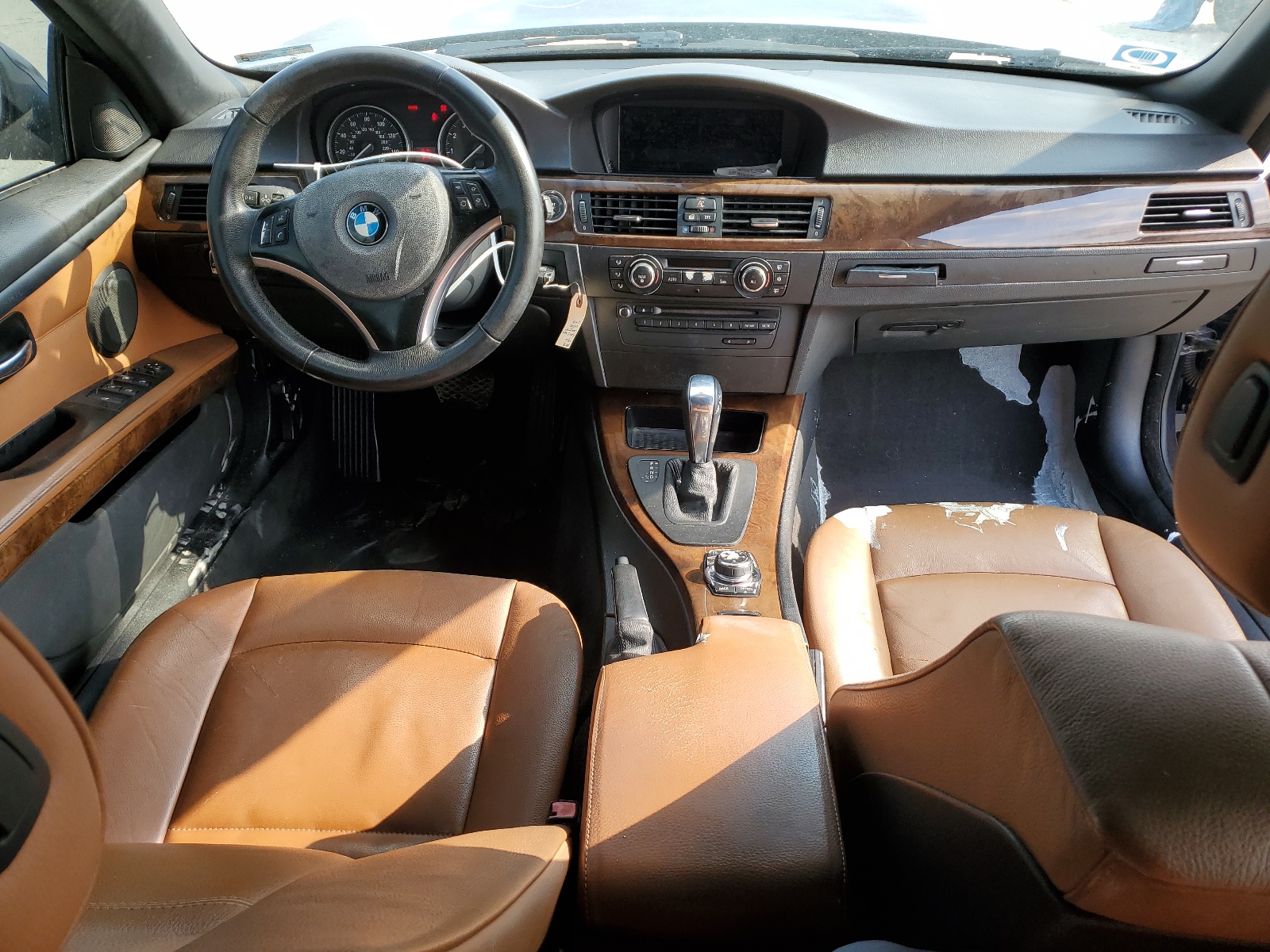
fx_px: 954
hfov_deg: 67.3
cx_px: 635
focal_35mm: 26
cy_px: 476
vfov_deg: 53.1
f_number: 1.5
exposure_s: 1/294
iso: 50
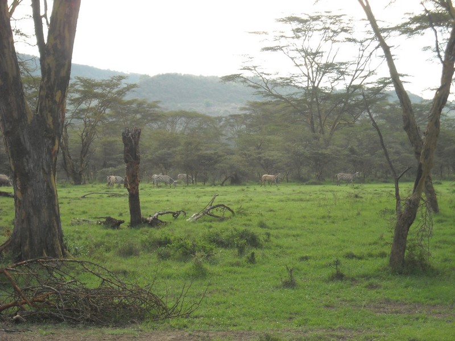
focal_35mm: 105
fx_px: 1380
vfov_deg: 14.1
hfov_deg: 18.7
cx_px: 228
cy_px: 170
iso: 135
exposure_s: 1/250
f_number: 4.7
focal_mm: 17.1
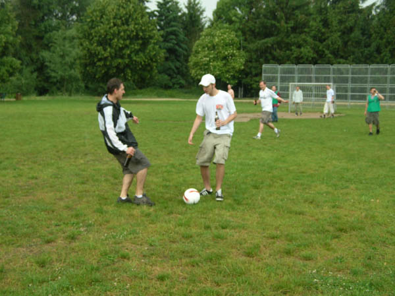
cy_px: 148
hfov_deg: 36.8
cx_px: 198
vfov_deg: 28.0
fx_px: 593
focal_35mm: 52
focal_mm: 8.7
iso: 50
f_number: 3
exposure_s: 1/288
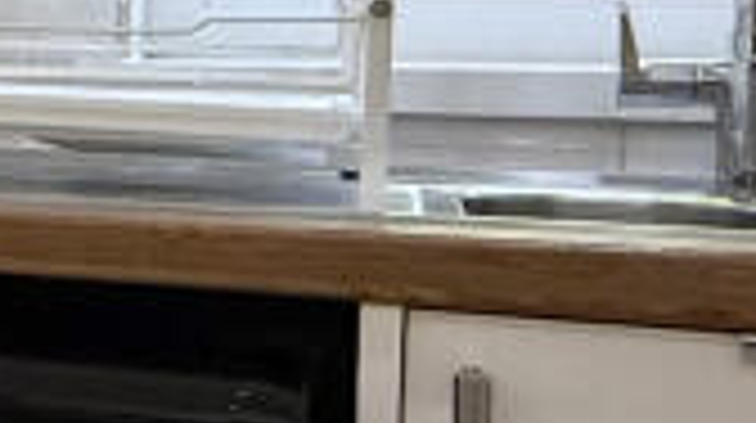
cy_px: 94
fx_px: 1862
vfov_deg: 12.9
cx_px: -850
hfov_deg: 16.2
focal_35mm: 93
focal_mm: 2.22
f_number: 2.2
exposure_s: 1/99
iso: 200
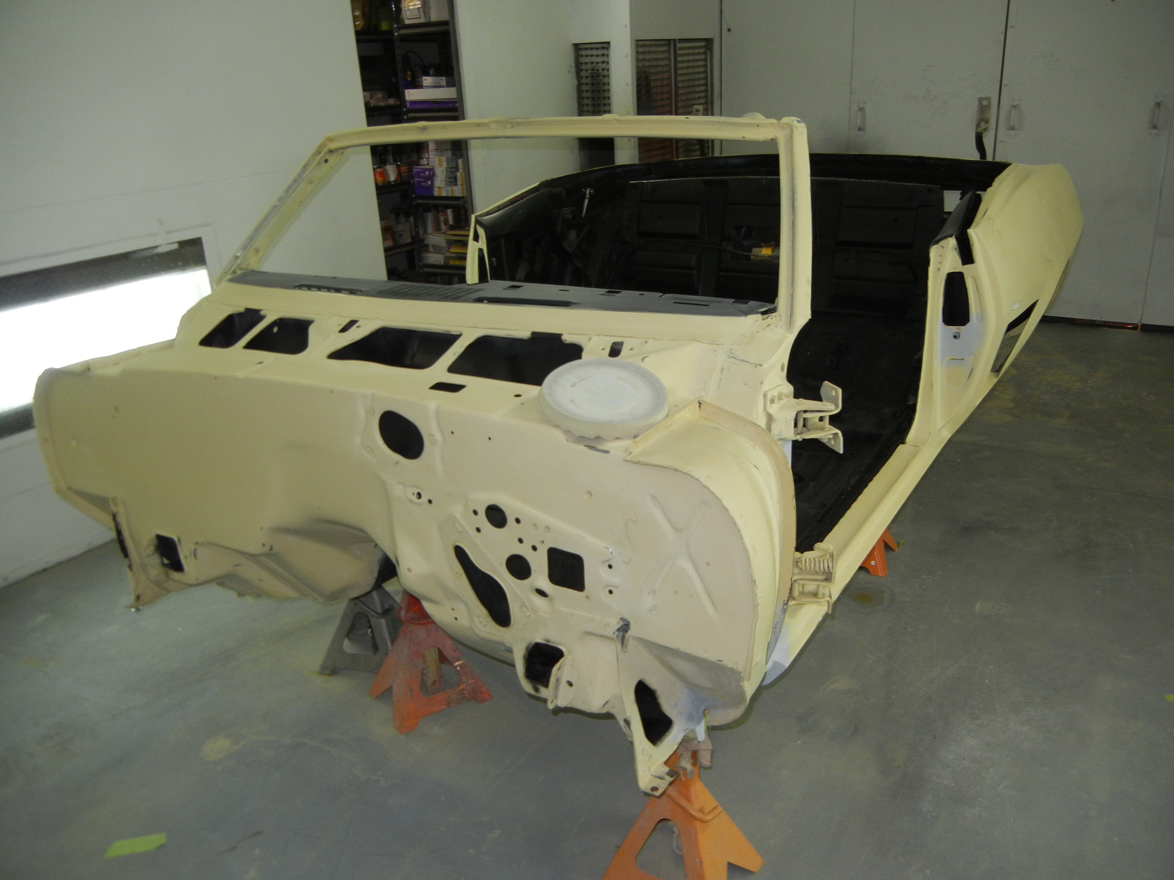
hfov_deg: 60.0
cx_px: 587
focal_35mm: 30
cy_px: 440
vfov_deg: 46.8
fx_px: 1017
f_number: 3.5
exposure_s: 1/30
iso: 200
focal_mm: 5.4
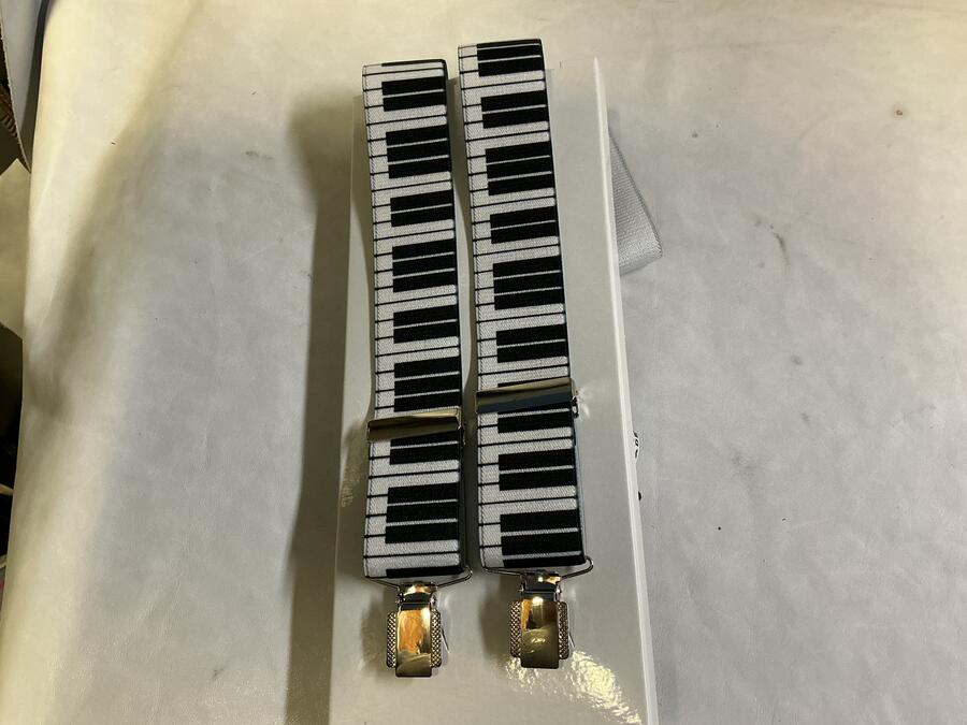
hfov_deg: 61.7
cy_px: 362
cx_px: 484
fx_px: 810
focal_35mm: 29
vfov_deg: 48.2
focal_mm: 3
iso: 125
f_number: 1.8
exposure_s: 1/50
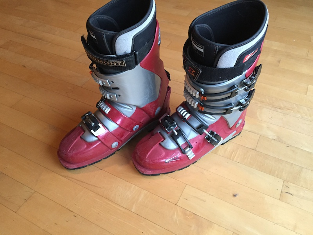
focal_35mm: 29
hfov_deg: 61.7
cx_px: 156
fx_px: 262
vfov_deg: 48.2
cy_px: 118
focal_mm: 4.15
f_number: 2.2
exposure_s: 1/17
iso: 250
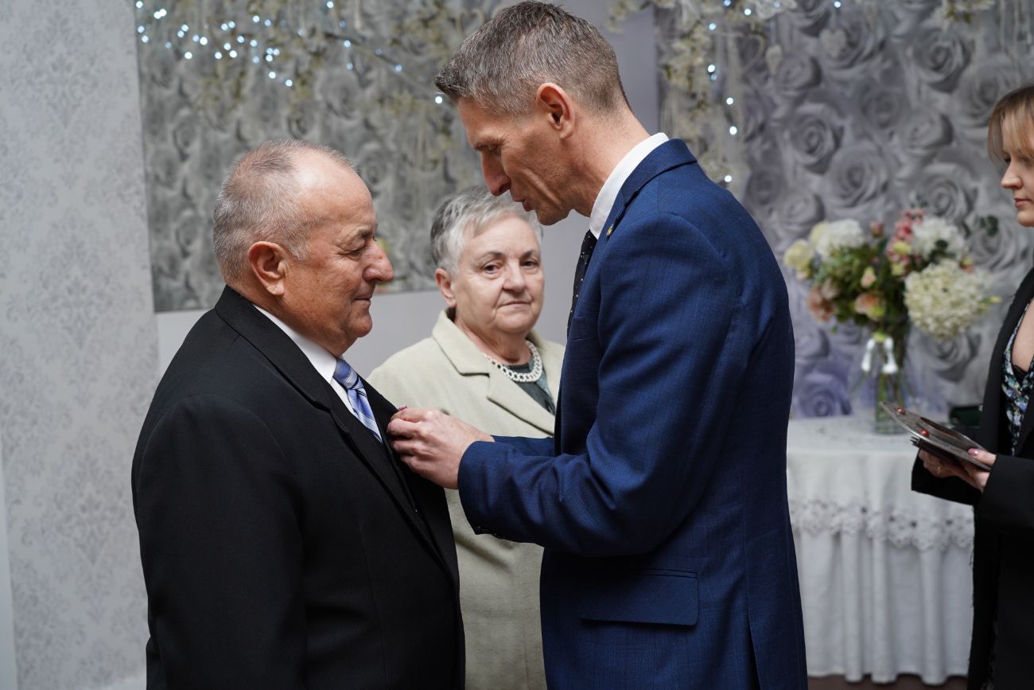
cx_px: 517
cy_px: 345
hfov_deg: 39.6
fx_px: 1436
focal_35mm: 50
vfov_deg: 27.0
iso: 500
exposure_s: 1/100
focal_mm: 50
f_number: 5
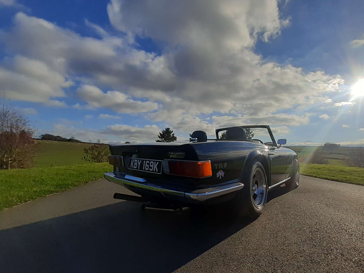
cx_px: 204
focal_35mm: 15
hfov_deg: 97.7
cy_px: 150
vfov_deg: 81.5
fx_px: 158
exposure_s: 1/3195
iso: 40
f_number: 2.2
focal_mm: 1.13
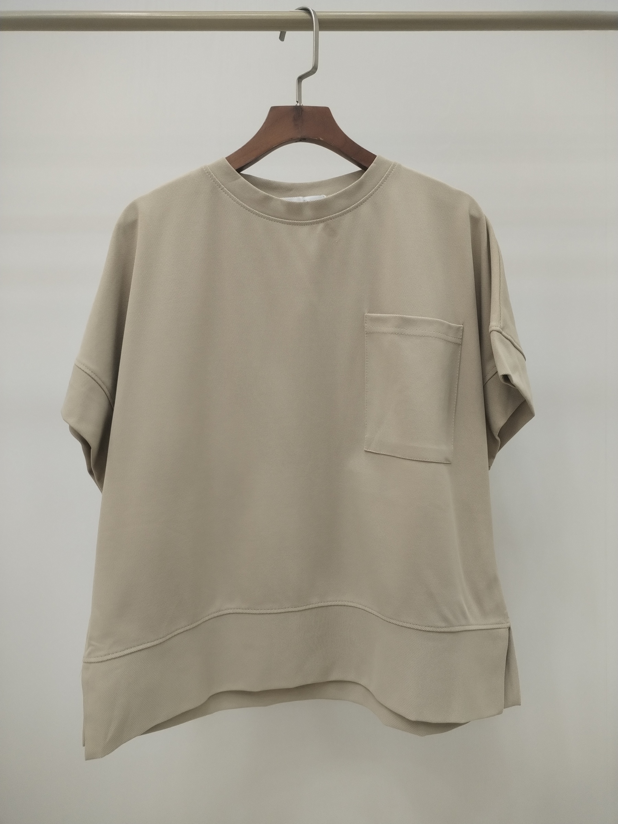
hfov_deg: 48.2
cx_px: 309
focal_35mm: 29
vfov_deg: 61.7
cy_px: 412
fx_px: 690
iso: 249
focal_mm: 4.75
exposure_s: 1/120
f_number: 1.8
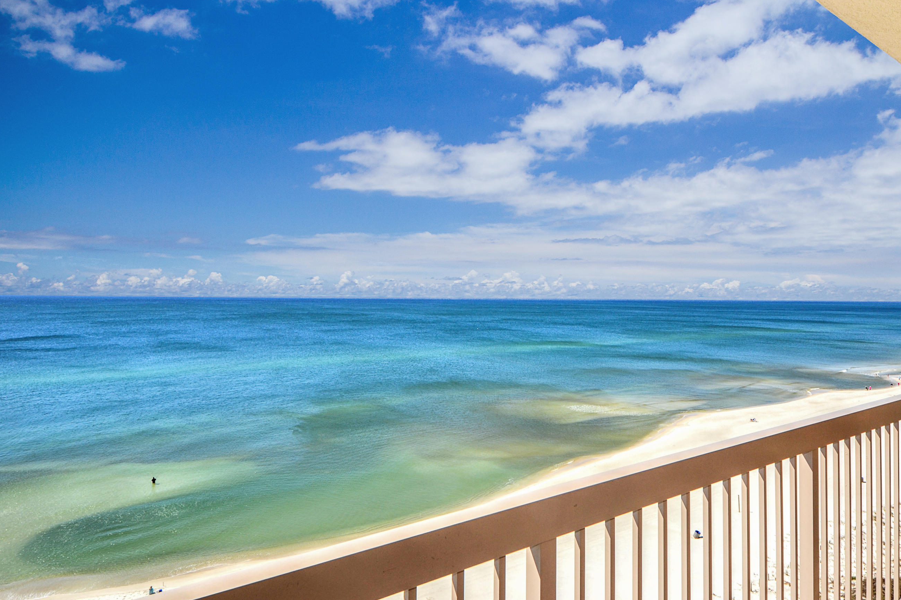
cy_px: 304
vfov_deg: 56.0
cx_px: 515
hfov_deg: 76.7
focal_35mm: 23
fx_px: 565
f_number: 14
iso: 100
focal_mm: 13
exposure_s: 1/200
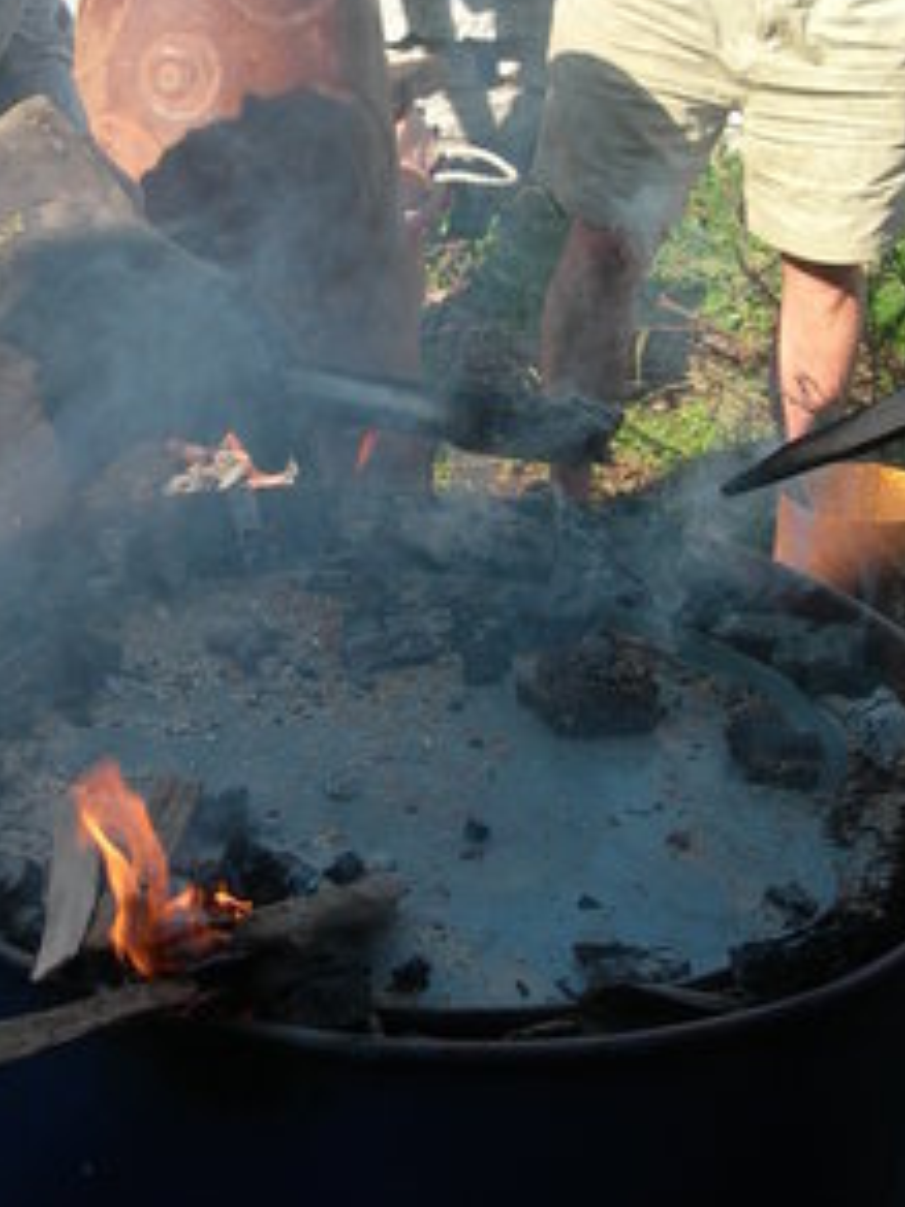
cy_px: 446
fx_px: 2719
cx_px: 355
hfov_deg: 18.9
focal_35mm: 78
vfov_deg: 24.9
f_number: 4.8
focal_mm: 7.8
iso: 50
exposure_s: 1/245
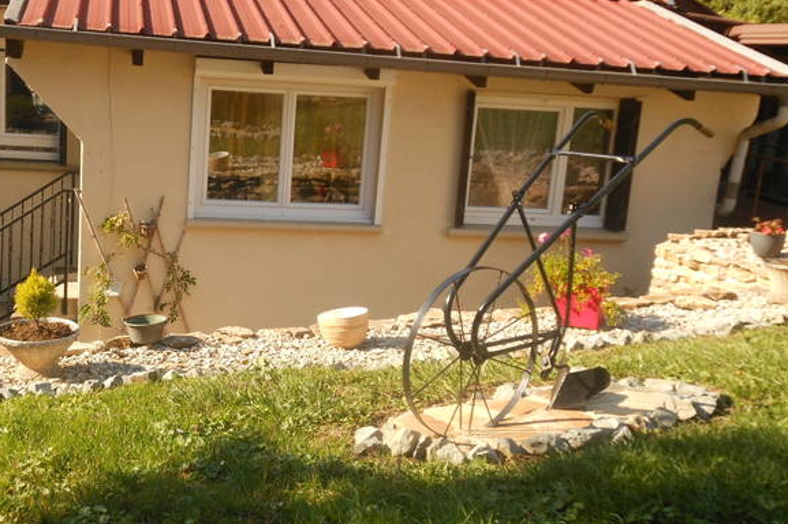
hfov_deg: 41.6
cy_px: 217
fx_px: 1028
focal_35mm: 47
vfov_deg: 28.6
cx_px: 285
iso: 80
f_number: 3.5
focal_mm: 6
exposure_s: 1/250
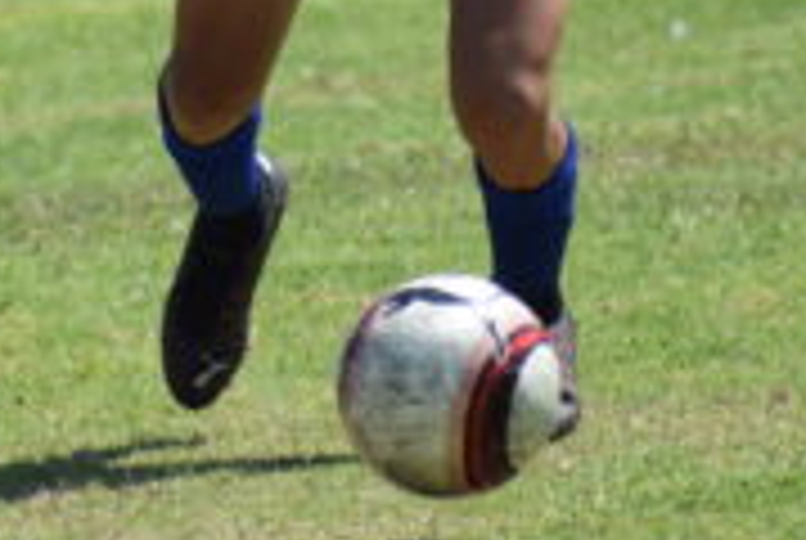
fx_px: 38886
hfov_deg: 1.2
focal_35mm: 1734
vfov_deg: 0.8
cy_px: -274
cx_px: 72
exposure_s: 1/1600
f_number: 6.3
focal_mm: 270
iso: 400
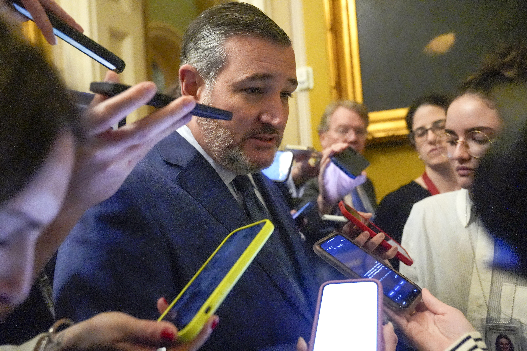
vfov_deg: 45.0
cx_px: 264
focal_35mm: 29
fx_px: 424
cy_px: 176
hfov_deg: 63.7
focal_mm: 29
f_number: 2.8
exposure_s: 1/320
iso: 12800
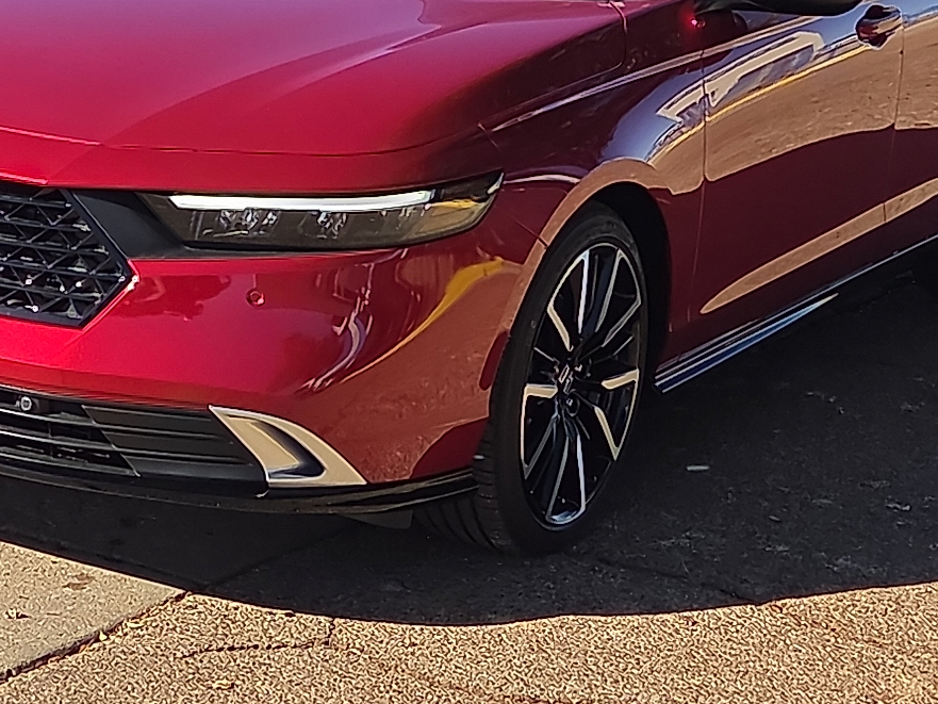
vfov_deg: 13.5
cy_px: 97
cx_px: 333
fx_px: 2954
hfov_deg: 18.0
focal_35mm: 109
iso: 25
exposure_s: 1/1429
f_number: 1.8
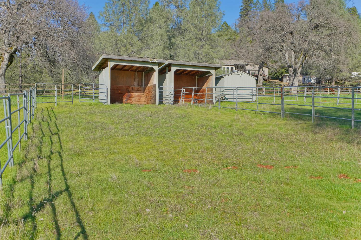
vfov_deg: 36.9
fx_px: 361
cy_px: 120
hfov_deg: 53.1
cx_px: 180
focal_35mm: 36
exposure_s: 1/200
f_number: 7.1
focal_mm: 24
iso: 100
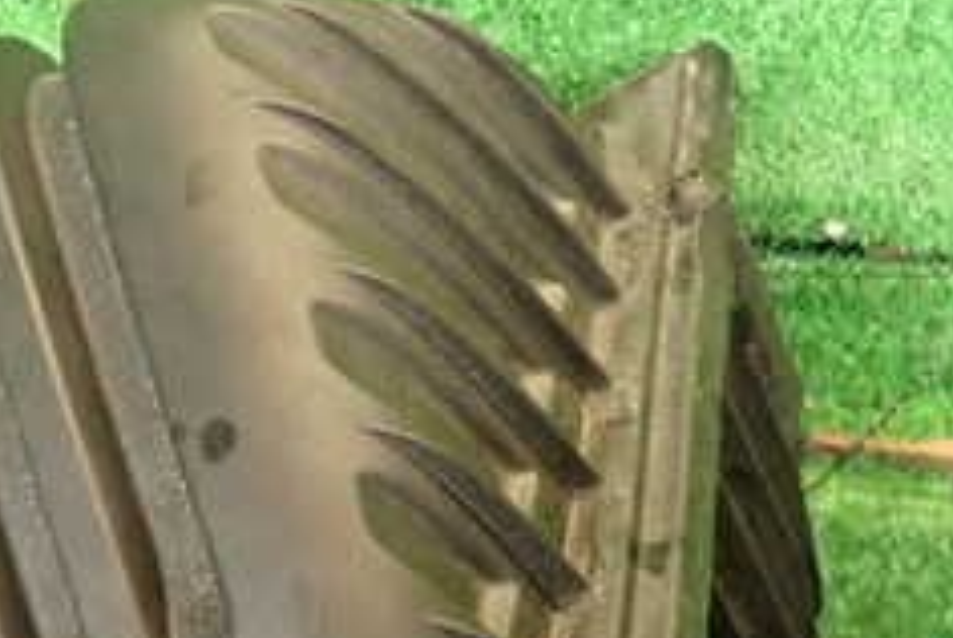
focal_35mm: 66
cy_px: 767
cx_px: 202
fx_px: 1749
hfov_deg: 29.8
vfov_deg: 19.5
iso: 250
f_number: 2
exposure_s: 1/30
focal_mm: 4.5
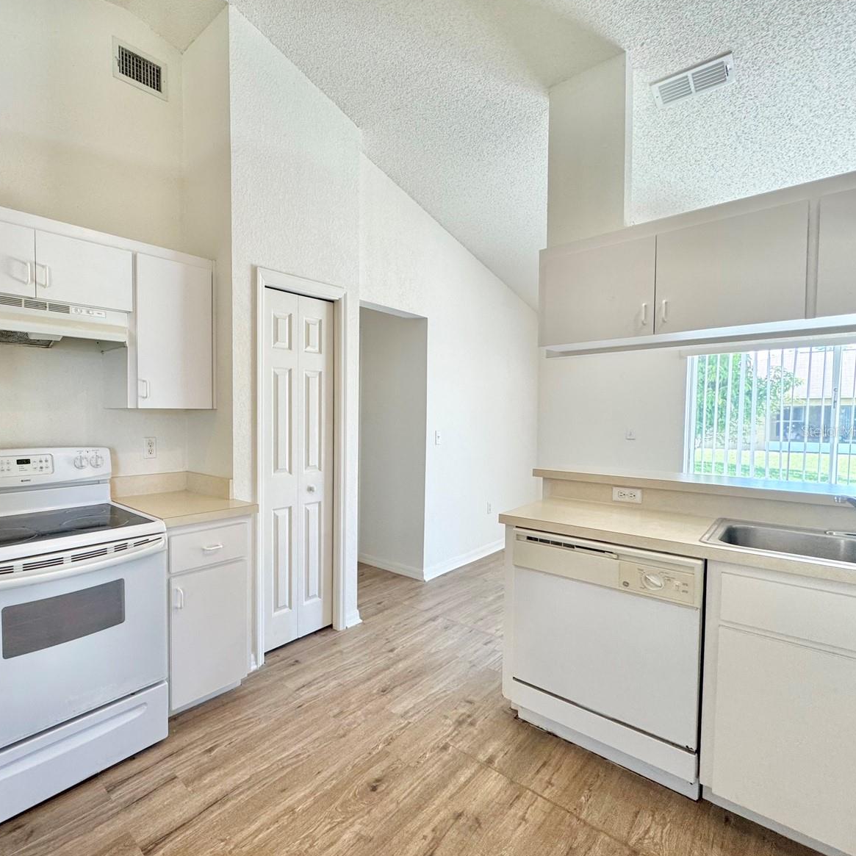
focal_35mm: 17
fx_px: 476
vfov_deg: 84.0
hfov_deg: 81.1
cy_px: 431
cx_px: 283
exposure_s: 1/120
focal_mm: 2.22
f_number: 2.2
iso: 160
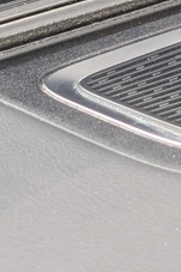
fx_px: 1359
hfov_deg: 7.4
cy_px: 7
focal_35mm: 180
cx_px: 336
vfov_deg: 11.3
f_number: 1.68
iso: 179
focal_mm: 6.9
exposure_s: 1/335
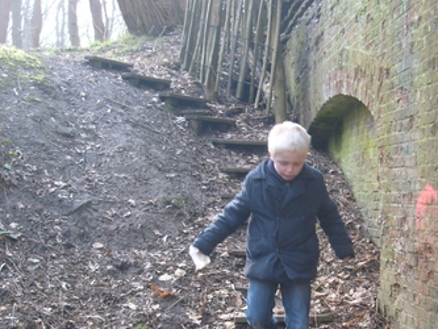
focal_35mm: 63
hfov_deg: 30.1
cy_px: 270
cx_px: 341
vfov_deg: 22.9
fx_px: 797
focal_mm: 5.8
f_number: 2.8
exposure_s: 1/90
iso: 80
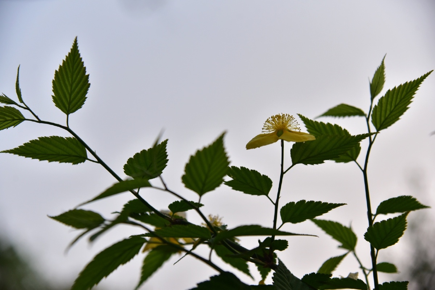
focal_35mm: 82
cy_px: 145
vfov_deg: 16.7
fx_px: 991
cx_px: 218
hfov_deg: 24.8
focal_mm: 82
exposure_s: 1/1250
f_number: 4.5
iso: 640
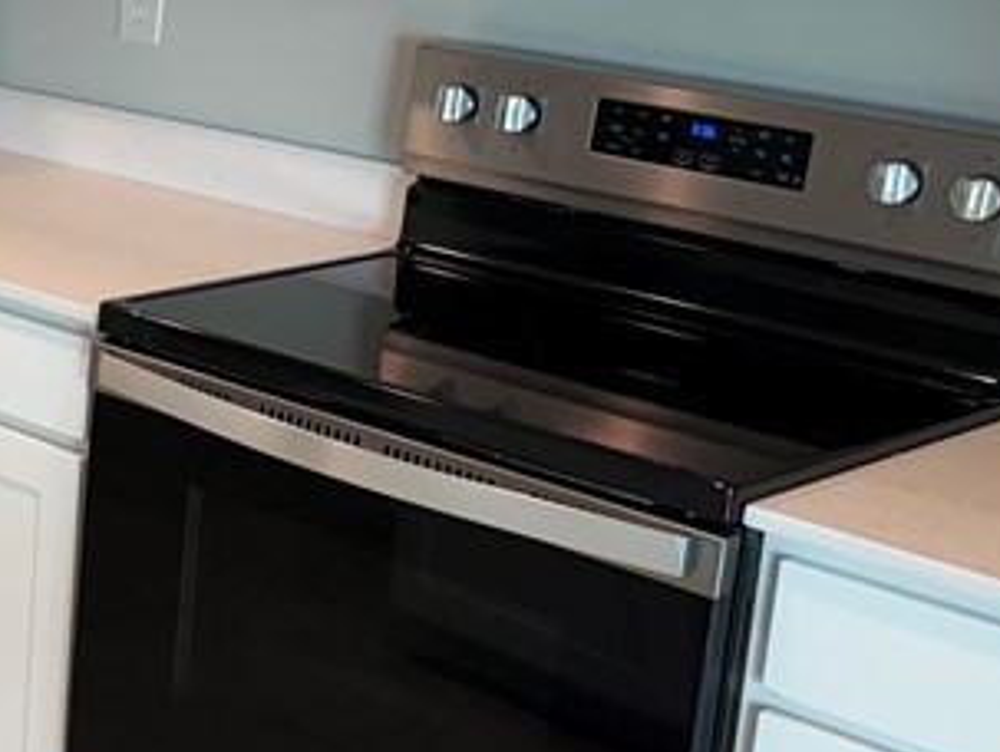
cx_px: -587
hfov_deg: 20.0
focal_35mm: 81
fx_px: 2343
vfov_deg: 18.1
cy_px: 155
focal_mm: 6.76
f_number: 1.78
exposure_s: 1/120
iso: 125
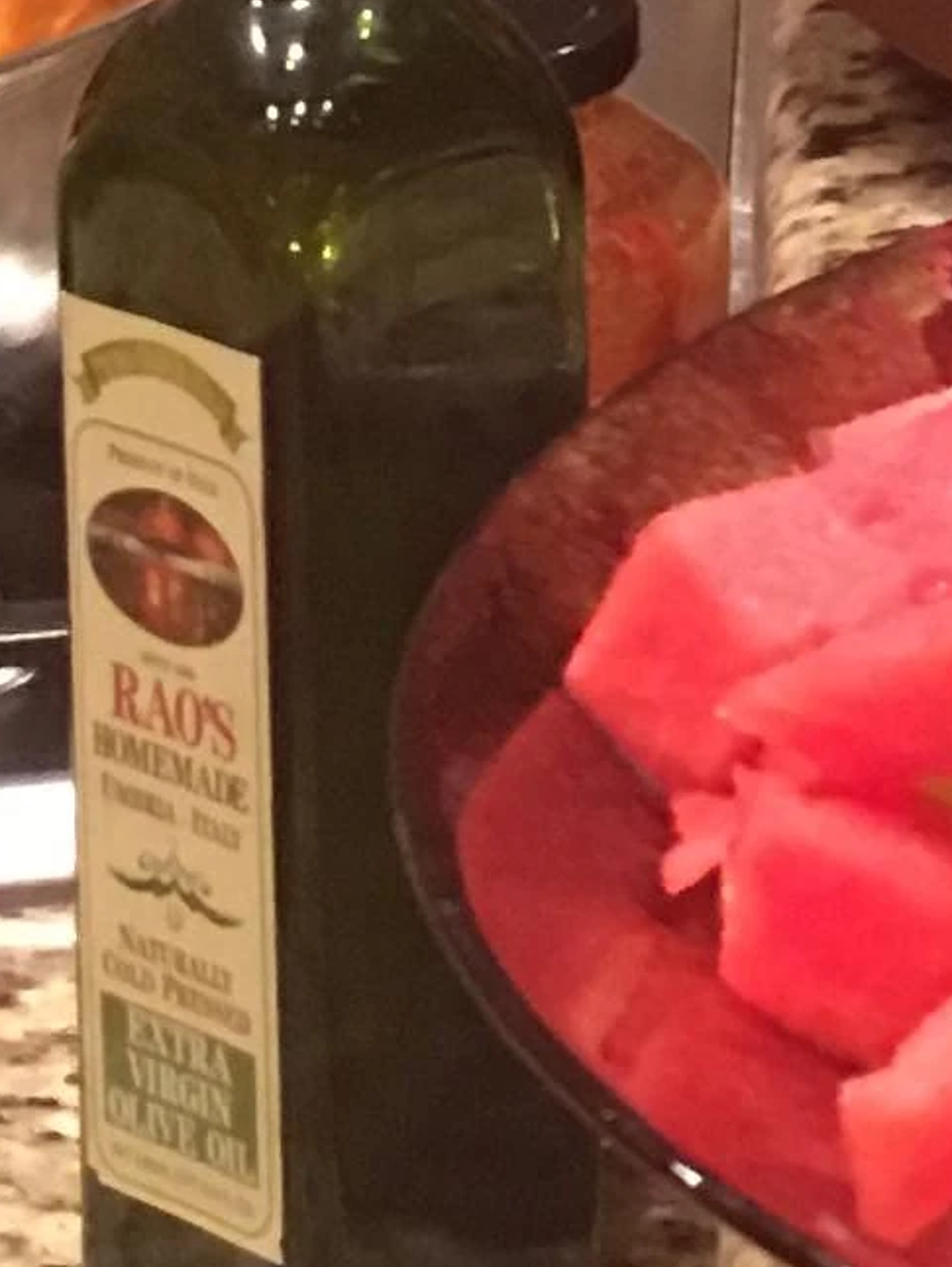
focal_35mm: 181
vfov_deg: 10.5
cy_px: -730
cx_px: 2030
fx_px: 6633
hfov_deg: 7.8
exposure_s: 1/10
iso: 100
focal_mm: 4.15
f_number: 2.2
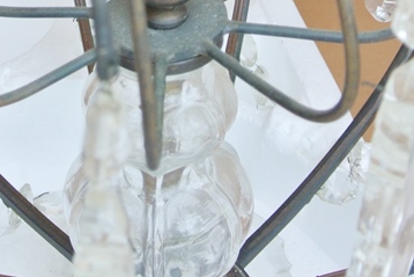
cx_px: 126
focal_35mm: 95
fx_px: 1093
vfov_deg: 14.1
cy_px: -21
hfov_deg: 21.3
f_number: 3.8
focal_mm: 12.7
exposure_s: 1/200
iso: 200
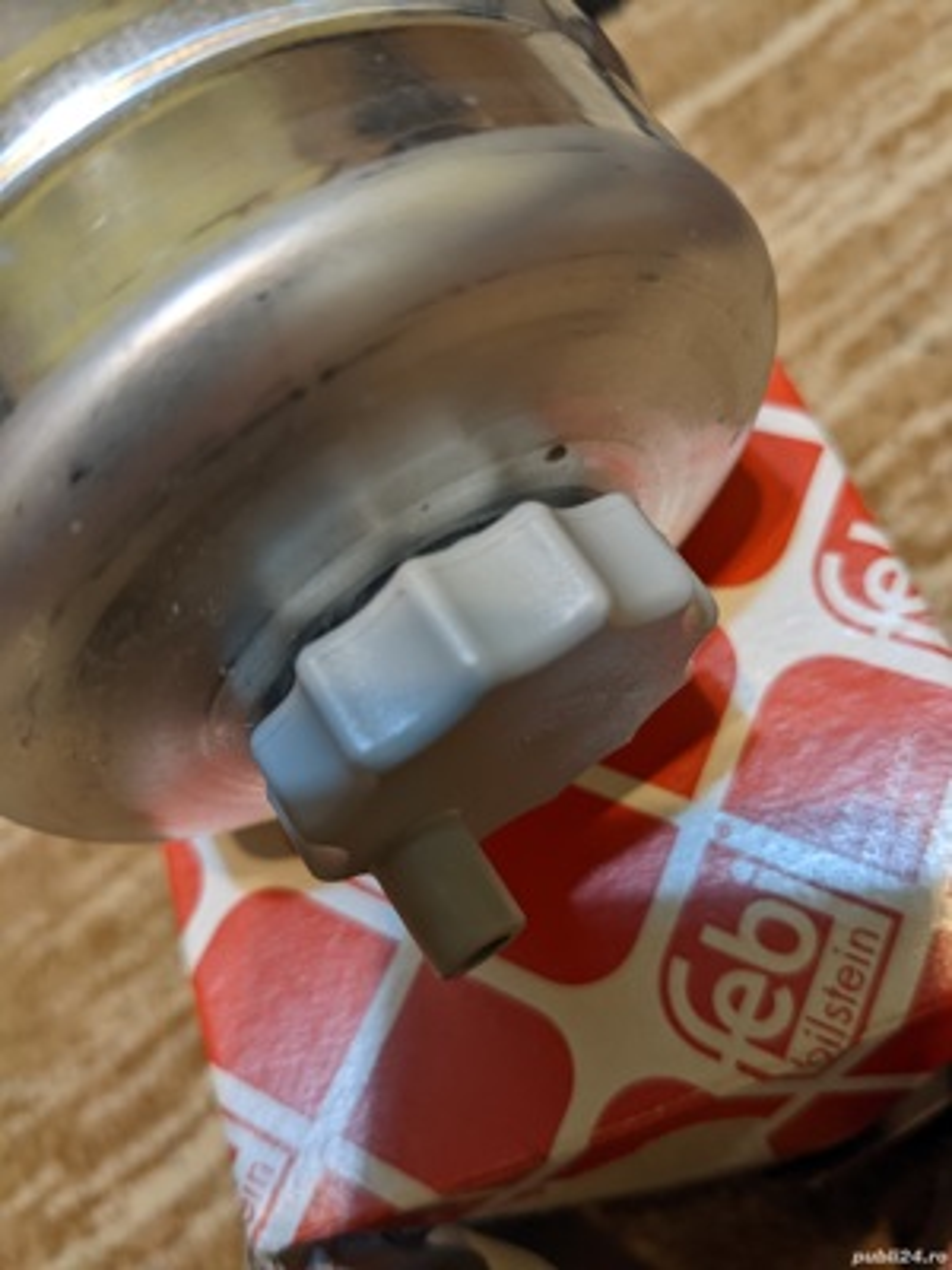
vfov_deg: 65.3
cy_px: 635
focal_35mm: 27
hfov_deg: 51.4
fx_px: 990
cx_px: 476
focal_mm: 4.38
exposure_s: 1/33.3
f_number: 1.73
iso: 51
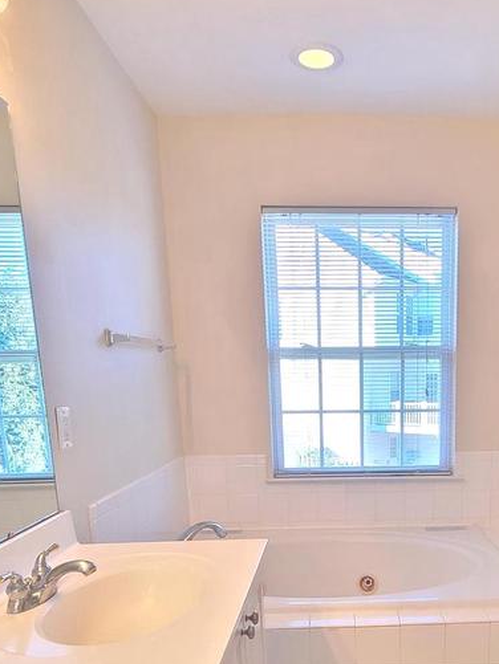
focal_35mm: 28
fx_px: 538
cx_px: 370
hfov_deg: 48.0
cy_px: 484
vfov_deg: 60.5
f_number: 2.2
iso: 125
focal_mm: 2.2
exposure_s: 1/60
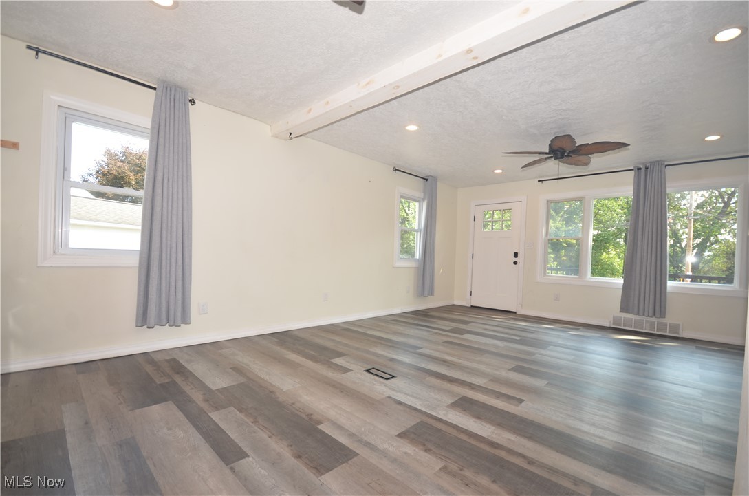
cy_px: 248
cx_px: 374
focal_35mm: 15
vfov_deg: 77.1
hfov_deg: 100.5
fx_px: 311
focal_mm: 10
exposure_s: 1/80
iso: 200
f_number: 4.5
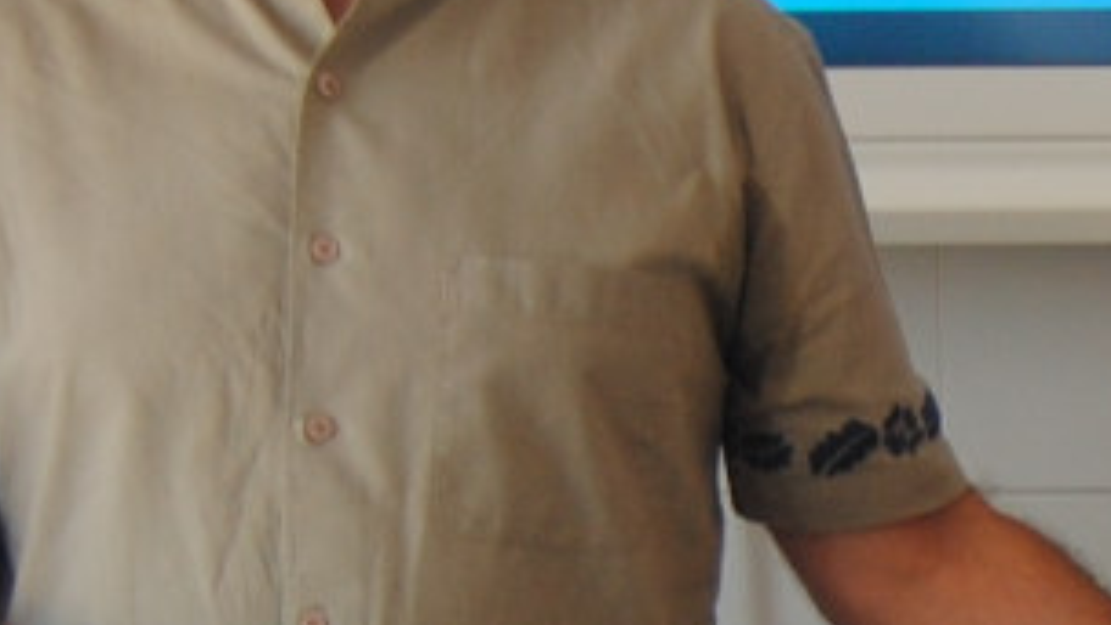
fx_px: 5787
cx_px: 1509
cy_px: 992
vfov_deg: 6.1
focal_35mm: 196
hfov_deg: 10.7
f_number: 4
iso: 200
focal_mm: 19
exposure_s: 1/60
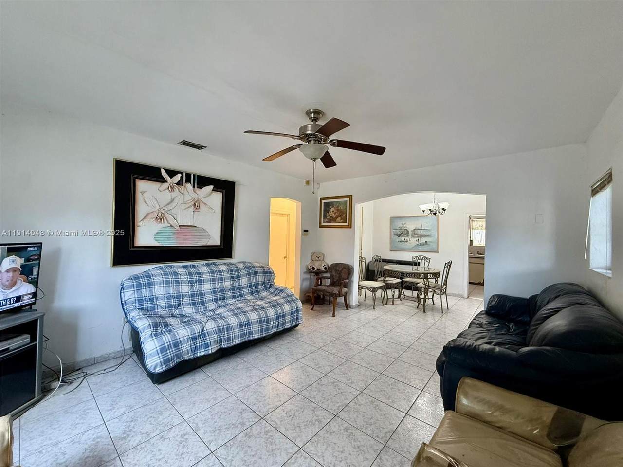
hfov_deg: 102.1
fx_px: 252
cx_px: 312
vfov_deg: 85.7
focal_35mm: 14
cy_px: 234
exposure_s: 1/60
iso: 200
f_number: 2.2
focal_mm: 2.22
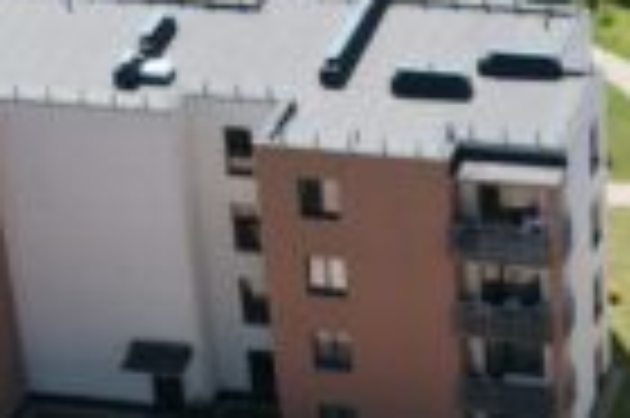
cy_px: 685
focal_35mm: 161
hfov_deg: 12.6
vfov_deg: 8.3
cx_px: 684
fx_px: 2814
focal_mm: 8.38
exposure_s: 1/1250
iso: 120
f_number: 2.8
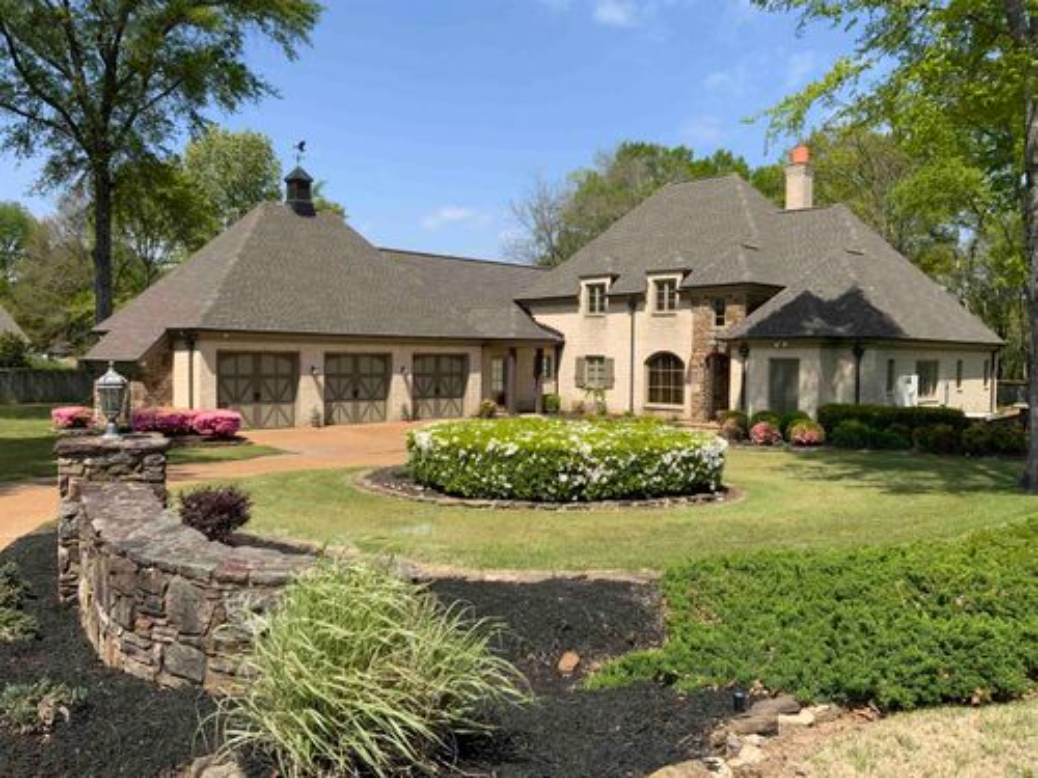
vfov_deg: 48.2
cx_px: 519
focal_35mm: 29
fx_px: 870
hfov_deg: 61.7
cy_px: 389
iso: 16
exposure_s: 1/1912
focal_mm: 3
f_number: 1.8
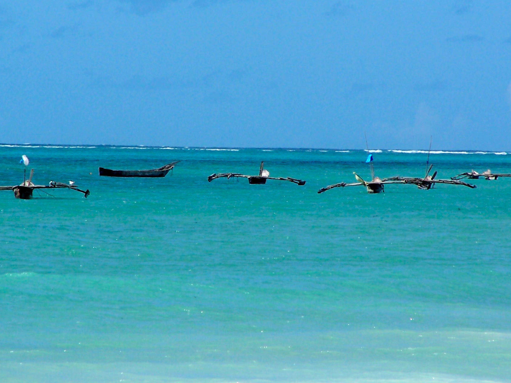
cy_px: 192
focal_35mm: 578
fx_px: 8531
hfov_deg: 3.4
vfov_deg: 2.6
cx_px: 260
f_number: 5
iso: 80
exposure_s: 1/640
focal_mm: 63
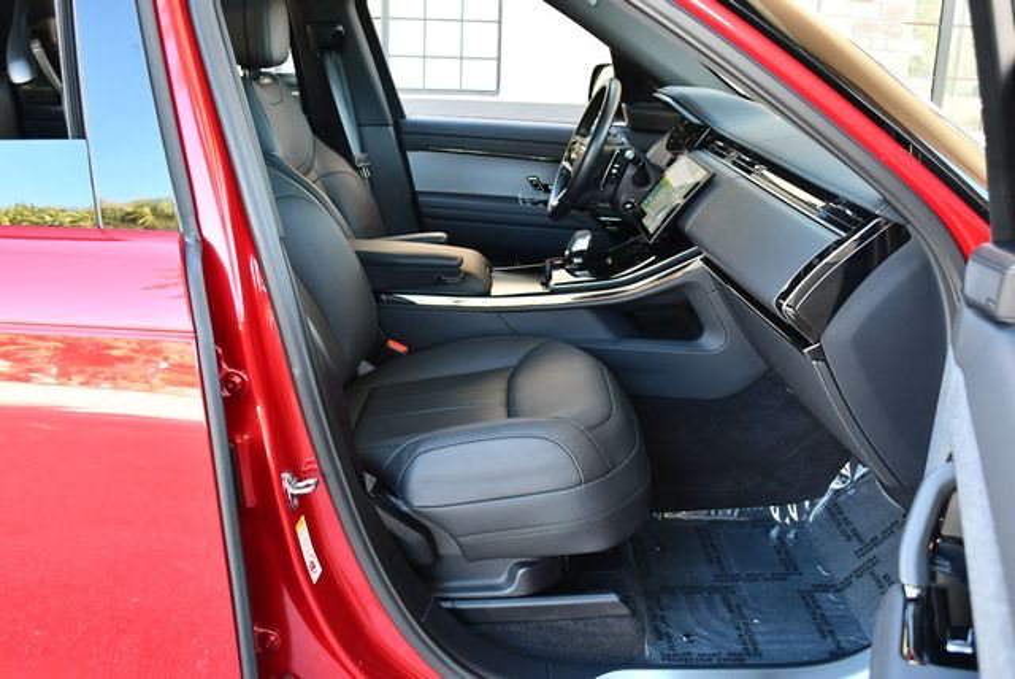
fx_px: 1016
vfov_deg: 36.9
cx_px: 508
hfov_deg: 53.1
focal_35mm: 36
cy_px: 340
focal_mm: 18
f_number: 3.5
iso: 800
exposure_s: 1/160
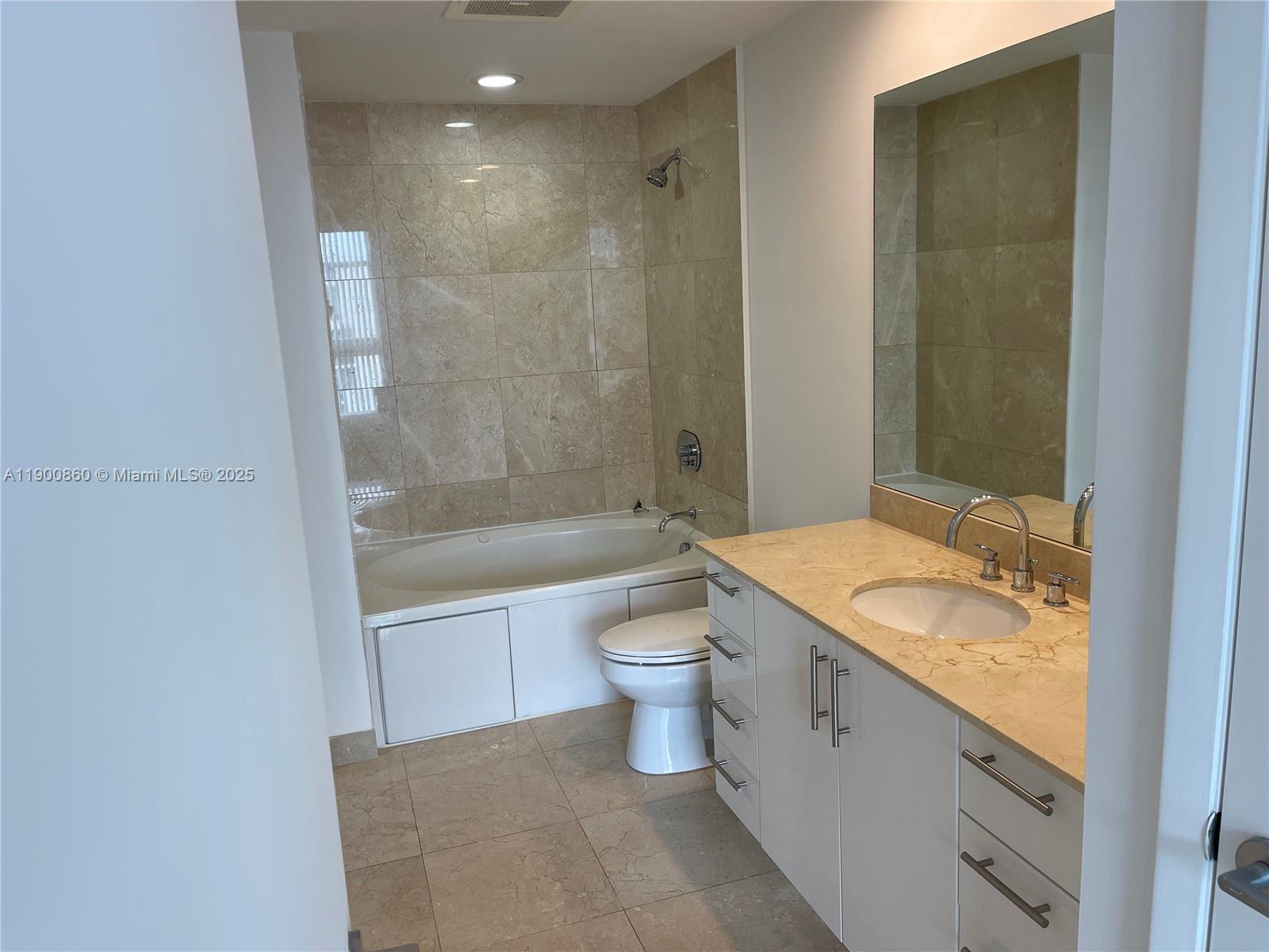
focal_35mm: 25
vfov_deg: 54.9
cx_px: 634
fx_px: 916
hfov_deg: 69.4
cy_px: 476
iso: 64
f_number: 1.6
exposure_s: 1/120
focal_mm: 5.1
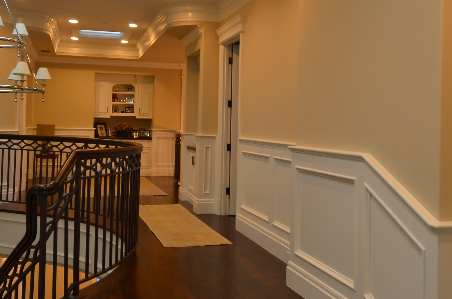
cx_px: 207
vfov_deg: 34.7
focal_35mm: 38
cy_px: 109
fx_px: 476
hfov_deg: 50.8
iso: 100
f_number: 4
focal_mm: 13
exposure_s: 1/15
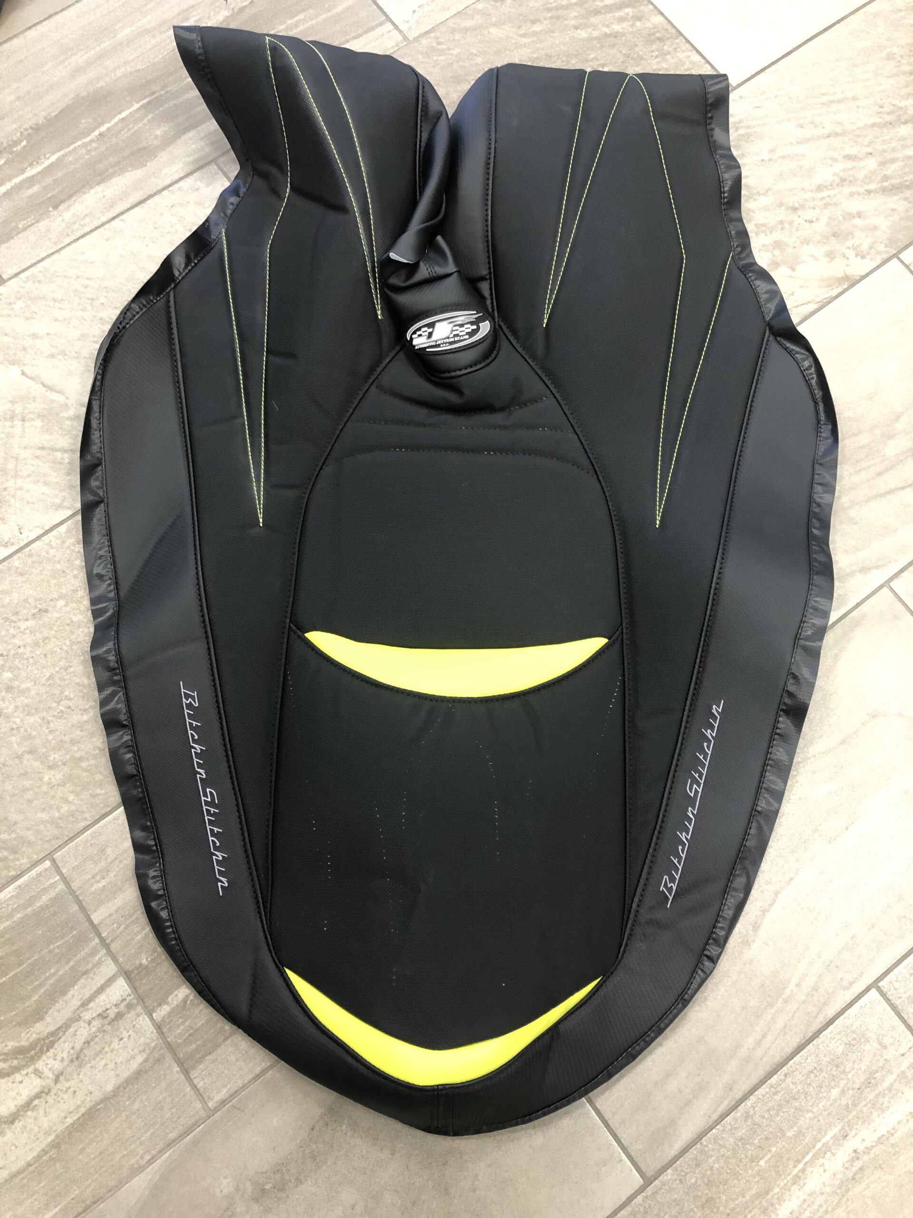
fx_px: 985
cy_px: 609
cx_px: 456
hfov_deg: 49.7
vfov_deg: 63.4
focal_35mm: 28
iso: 64
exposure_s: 1/17
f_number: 1.8
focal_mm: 4
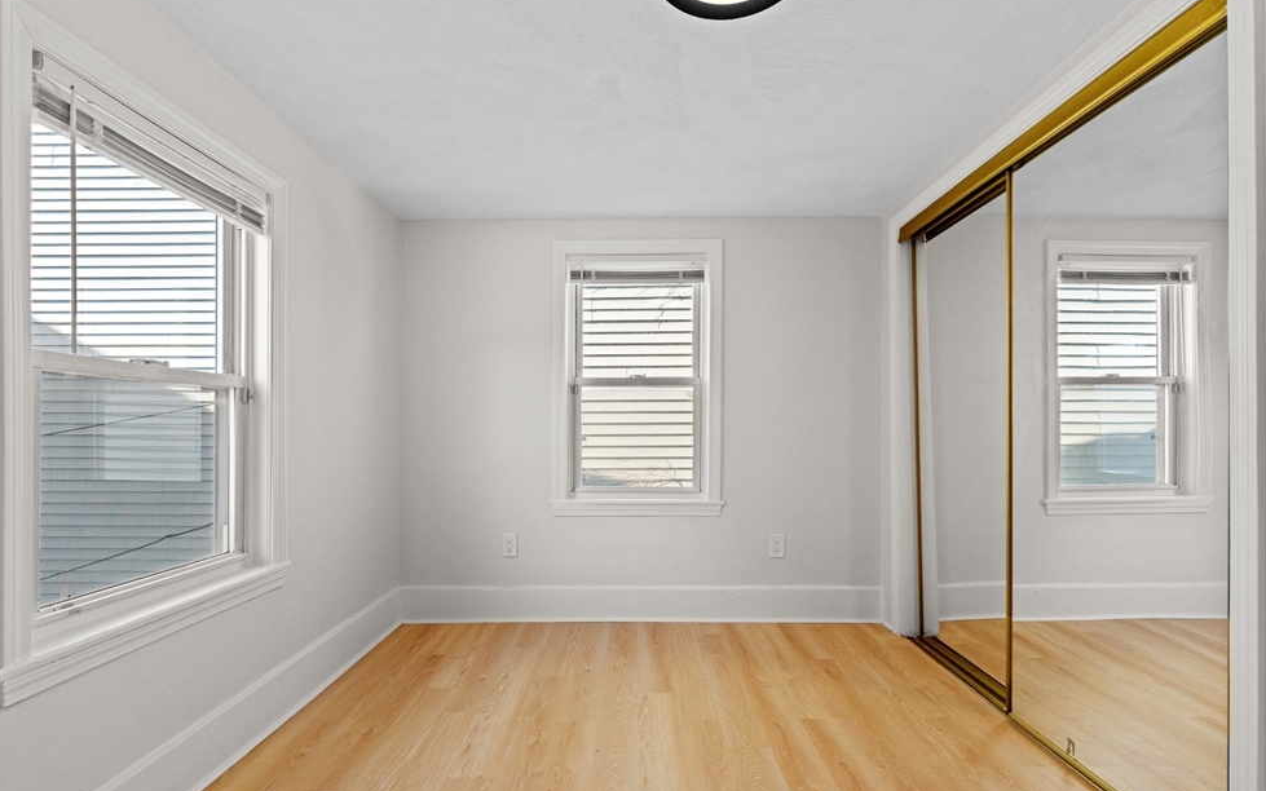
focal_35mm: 16
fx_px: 556
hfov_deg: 97.4
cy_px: 422
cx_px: 627
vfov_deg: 70.8
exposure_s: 1/50
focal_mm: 15.1
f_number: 11
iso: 1600
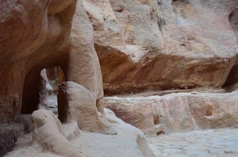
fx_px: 409
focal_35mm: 62
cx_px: 114
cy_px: 83
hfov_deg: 32.5
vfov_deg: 21.8
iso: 560
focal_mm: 36
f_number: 4.2
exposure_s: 1/160
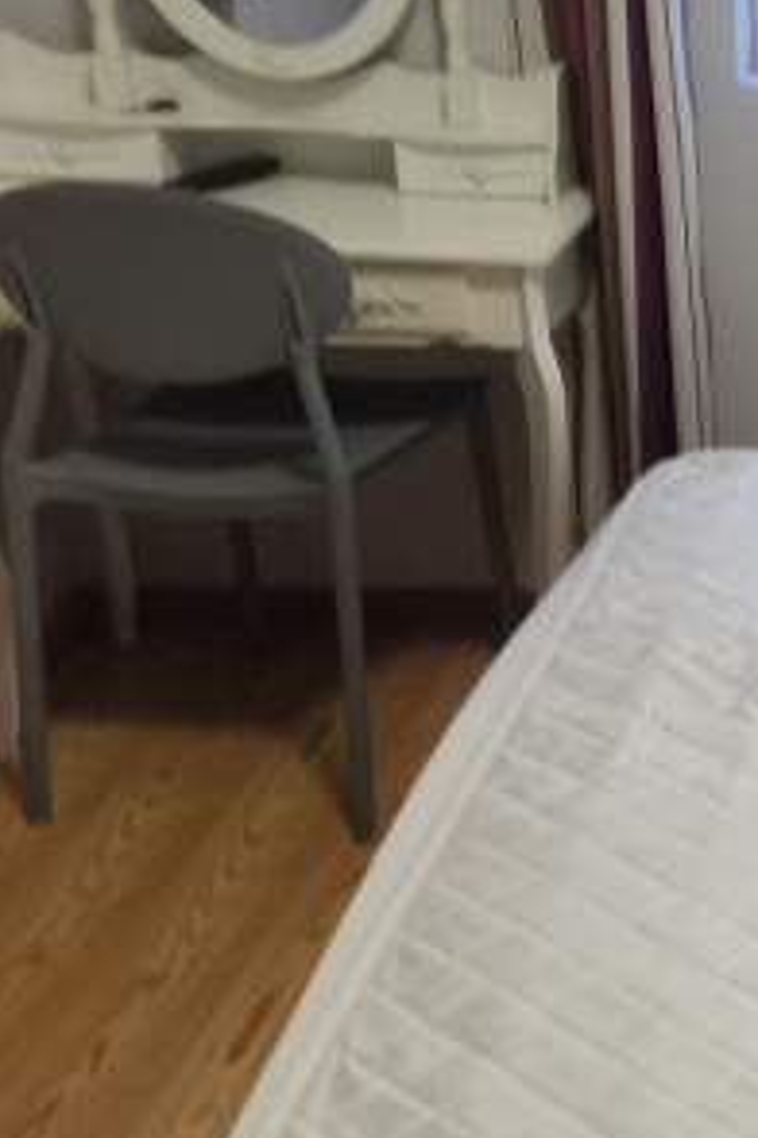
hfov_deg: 18.4
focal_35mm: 51
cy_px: 561
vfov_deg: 38.9
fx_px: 1611
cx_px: 1481
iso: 400
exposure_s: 1/33.3
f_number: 1.8
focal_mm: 4.4
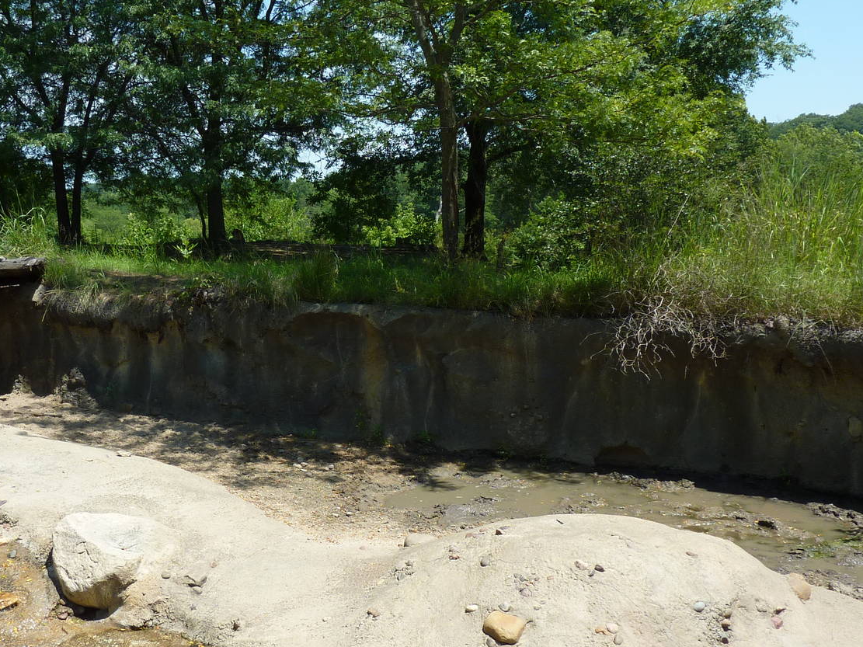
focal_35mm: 36
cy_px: 356
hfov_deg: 50.6
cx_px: 305
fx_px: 897
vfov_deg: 39.6
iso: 80
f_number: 3.5
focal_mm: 4.1
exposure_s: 1/500
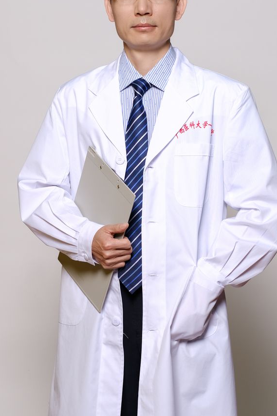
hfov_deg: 11.6
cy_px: 210
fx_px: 1362
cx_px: 140
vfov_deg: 17.4
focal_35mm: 118
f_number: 4
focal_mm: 56
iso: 250
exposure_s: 1/160
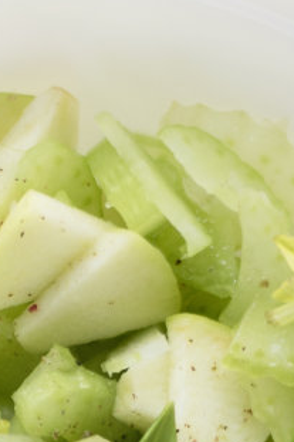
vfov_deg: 5.3
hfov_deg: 3.5
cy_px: 561
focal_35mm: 386
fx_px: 4733
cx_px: -236
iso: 100
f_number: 2.2
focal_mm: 50
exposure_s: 1/160
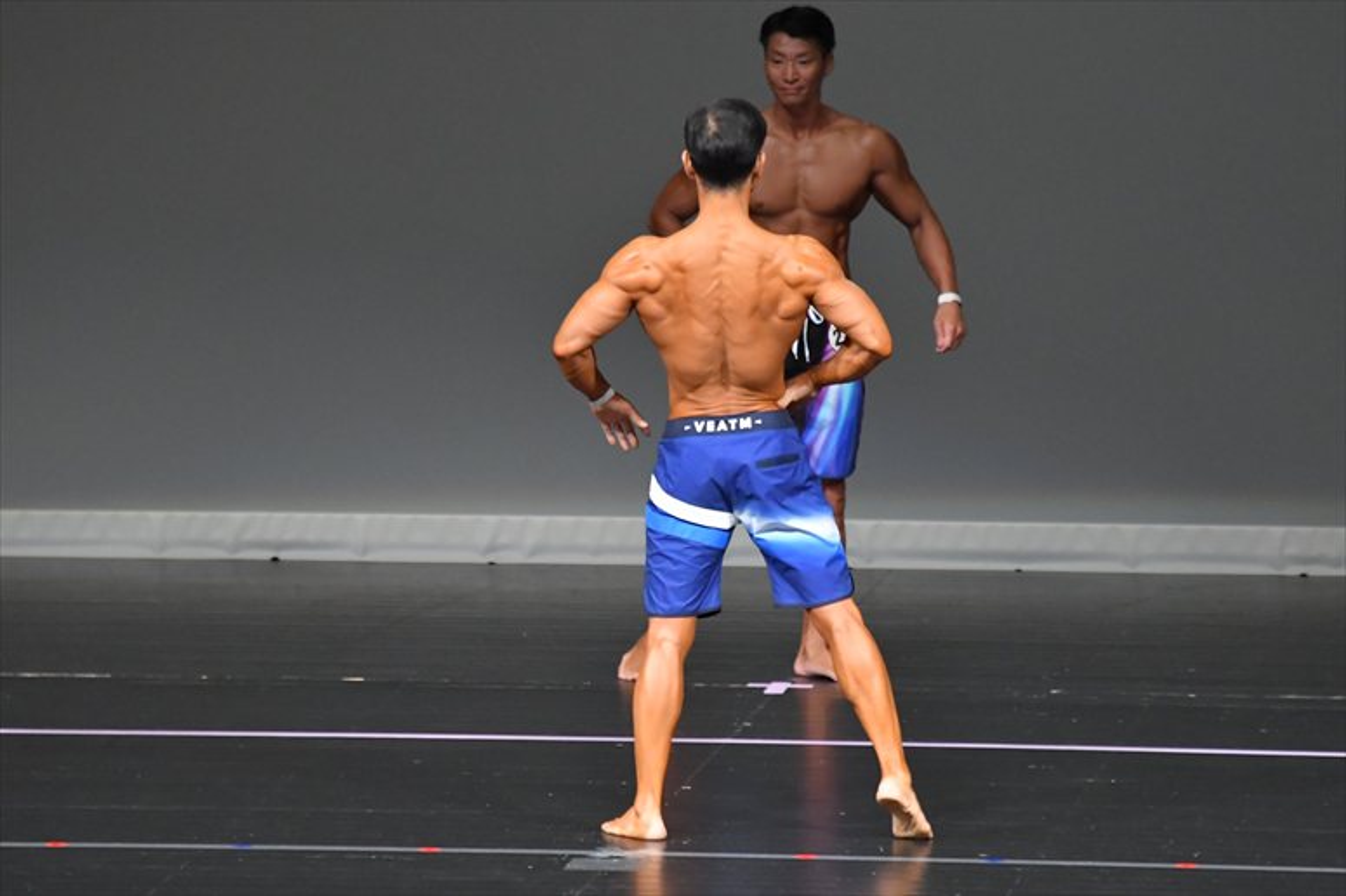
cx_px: 673
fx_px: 12893
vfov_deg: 4.0
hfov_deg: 6.0
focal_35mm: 345
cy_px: 448
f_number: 5.6
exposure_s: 1/400
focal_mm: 230
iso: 5000
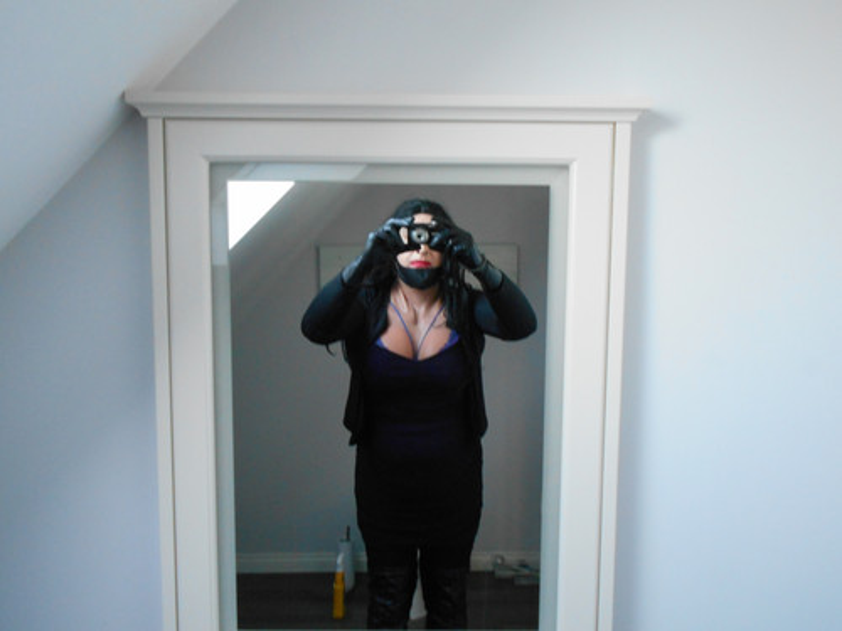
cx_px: 421
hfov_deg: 60.0
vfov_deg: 46.8
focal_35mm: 30
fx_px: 730
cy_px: 316
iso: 400
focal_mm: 5.1
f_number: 3.4
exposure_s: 1/30
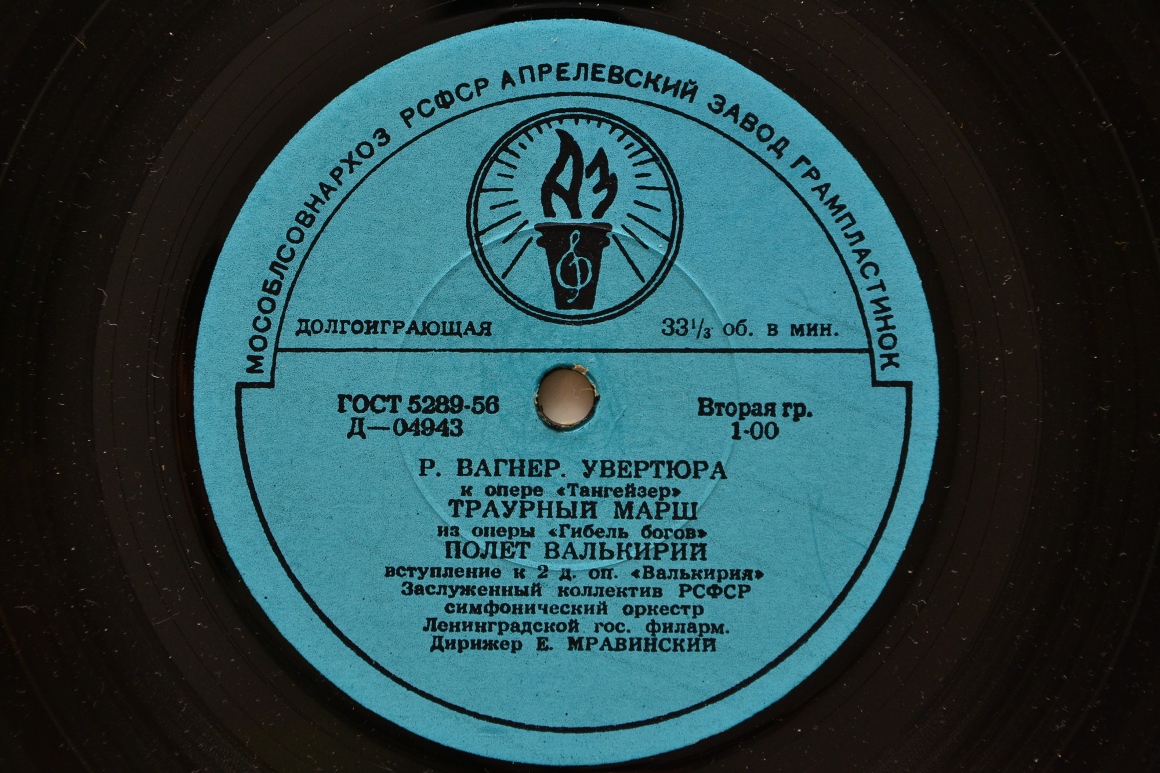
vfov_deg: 12.2
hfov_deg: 18.2
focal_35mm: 112
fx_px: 3624
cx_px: 580
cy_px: 386
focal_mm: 75
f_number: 7.1
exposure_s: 1/200
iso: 800
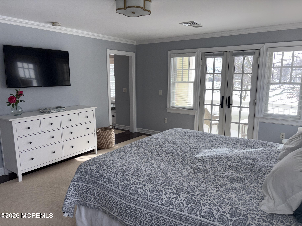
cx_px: 151
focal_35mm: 26
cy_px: 113
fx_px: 227
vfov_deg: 53.1
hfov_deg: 67.3
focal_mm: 5.96
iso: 64
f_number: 1.6
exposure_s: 1/241
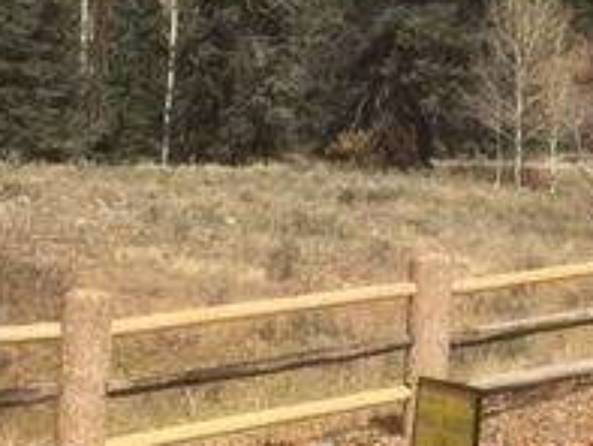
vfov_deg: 15.6
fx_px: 1611
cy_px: 54
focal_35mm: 94
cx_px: 659
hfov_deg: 19.9
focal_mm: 4.15
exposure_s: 1/2024
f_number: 2.2
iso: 25
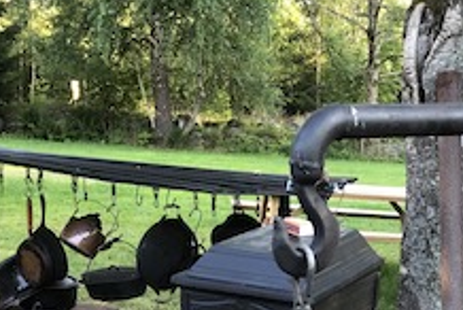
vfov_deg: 16.3
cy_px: 384
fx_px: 1030
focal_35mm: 80
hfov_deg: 25.3
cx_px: 257
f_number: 1.8
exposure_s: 1/30
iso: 25
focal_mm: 4
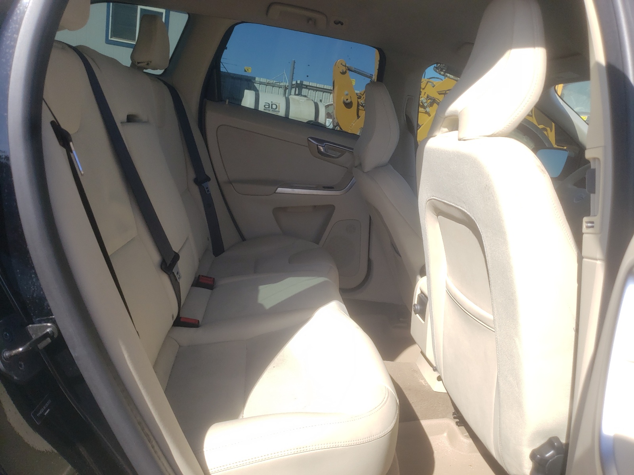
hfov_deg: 67.3
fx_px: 476
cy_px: 238
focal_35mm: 26
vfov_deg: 53.1
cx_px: 317
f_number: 1.5
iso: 50
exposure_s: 1/1250
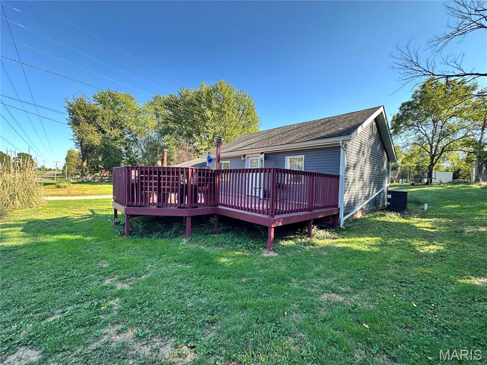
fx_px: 197
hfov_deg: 102.1
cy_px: 182
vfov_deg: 85.7
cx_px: 244
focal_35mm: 14
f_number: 2.2
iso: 40
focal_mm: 2.22
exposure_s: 1/198
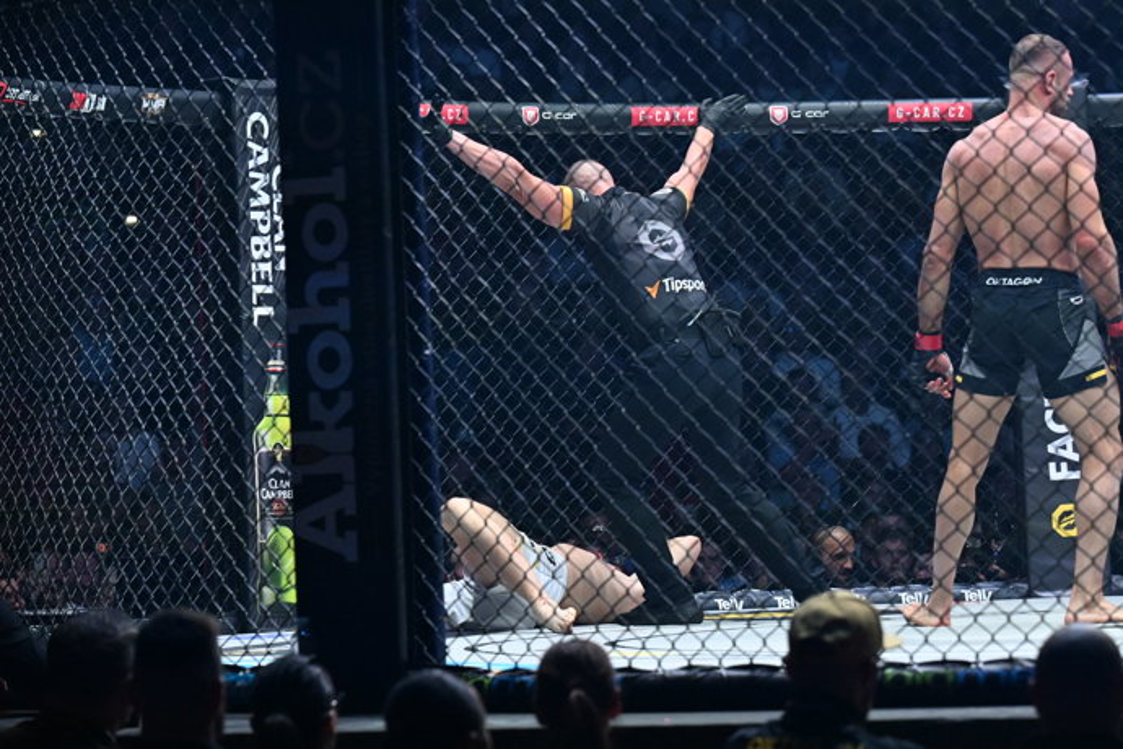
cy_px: 374
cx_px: 562
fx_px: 5615
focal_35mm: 180
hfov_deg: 11.4
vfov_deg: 7.6
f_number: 4
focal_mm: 120
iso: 5000
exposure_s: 1/2000
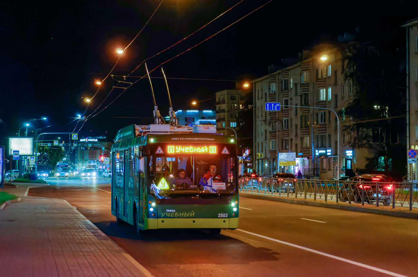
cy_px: 138
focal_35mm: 90
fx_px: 1043
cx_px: 209
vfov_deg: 15.1
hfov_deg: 22.7
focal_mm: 60
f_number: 4.2
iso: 8063
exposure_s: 1/200
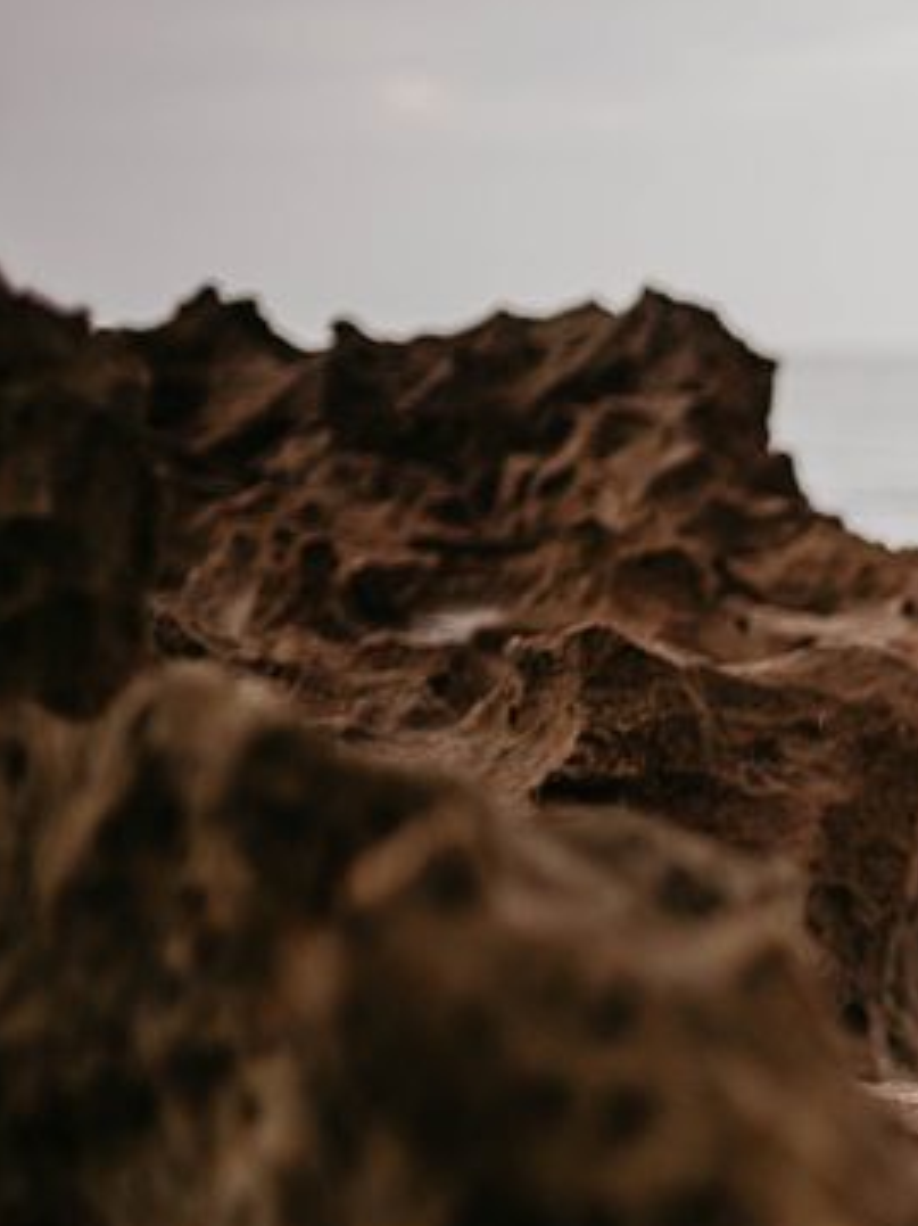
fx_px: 3397
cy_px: 915
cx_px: 1573
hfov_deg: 13.9
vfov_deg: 20.3
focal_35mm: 96
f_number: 1.4
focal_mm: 35
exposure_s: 1/400
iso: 320
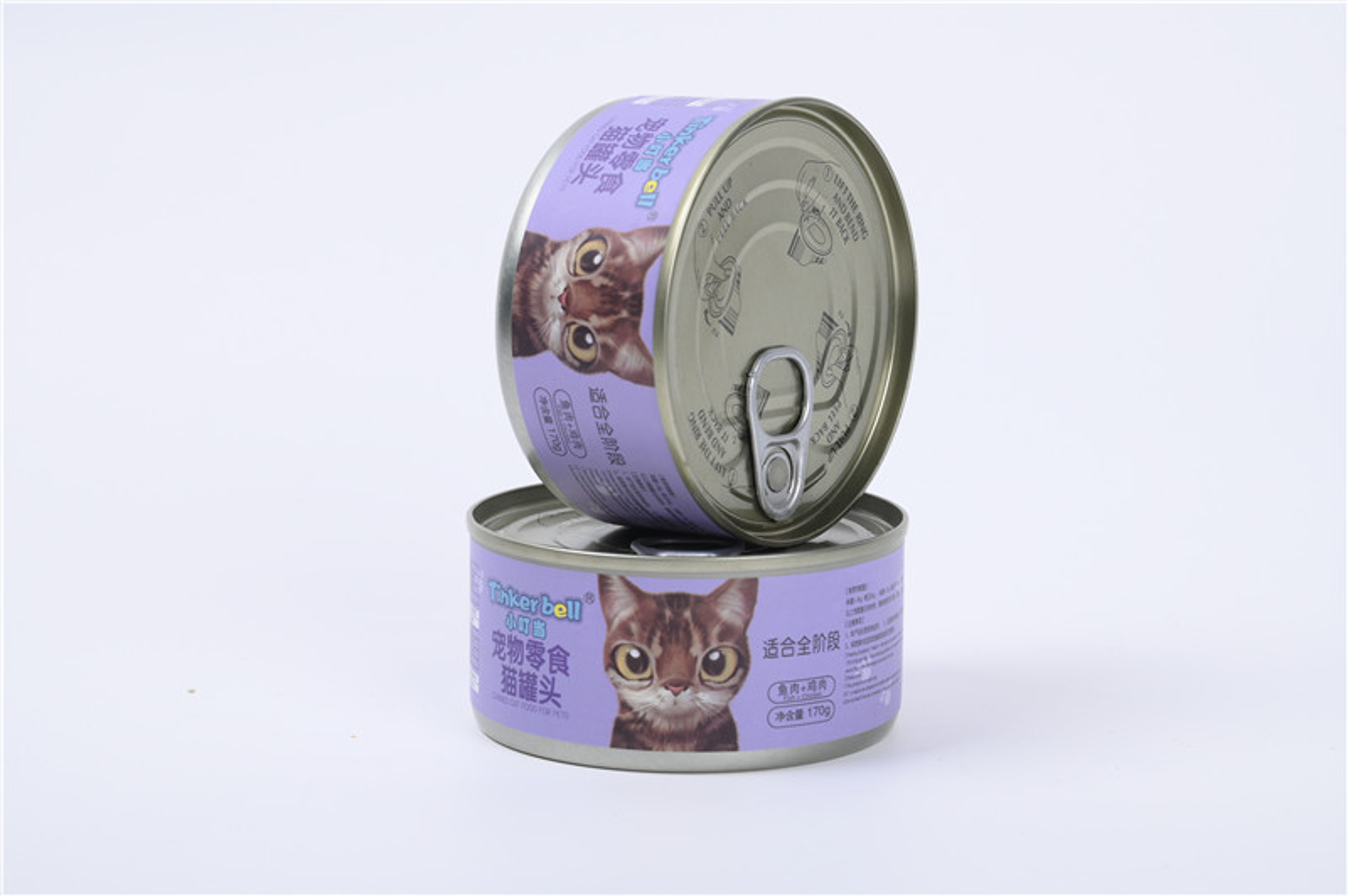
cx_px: 674
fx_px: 4490
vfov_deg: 11.4
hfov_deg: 17.1
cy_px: 448
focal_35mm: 120
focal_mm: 120
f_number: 11
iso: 100
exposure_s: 1/125
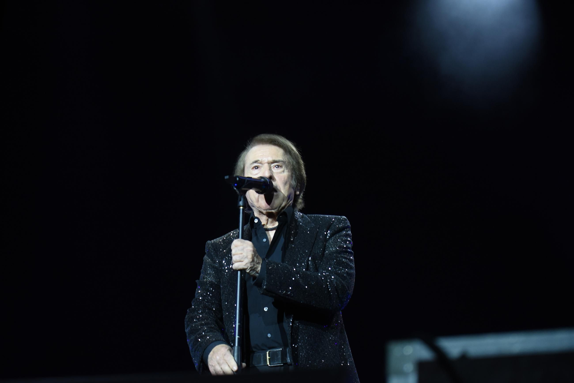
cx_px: 287
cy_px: 192
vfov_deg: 19.5
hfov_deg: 28.8
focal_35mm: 70
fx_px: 1116
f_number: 4
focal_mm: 70
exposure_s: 1/100
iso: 2000
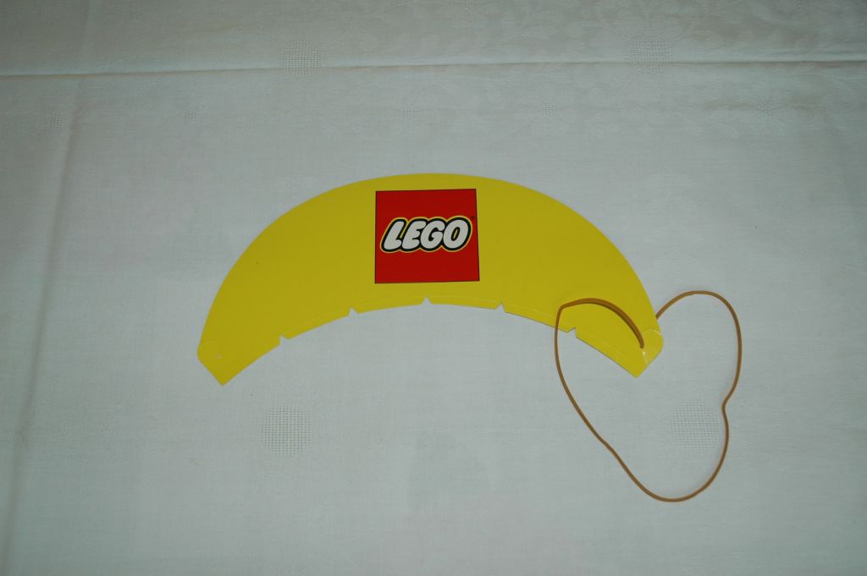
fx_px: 902
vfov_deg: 35.4
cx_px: 434
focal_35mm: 38
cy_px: 288
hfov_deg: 51.3
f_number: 3.8
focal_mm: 25
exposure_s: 1/60
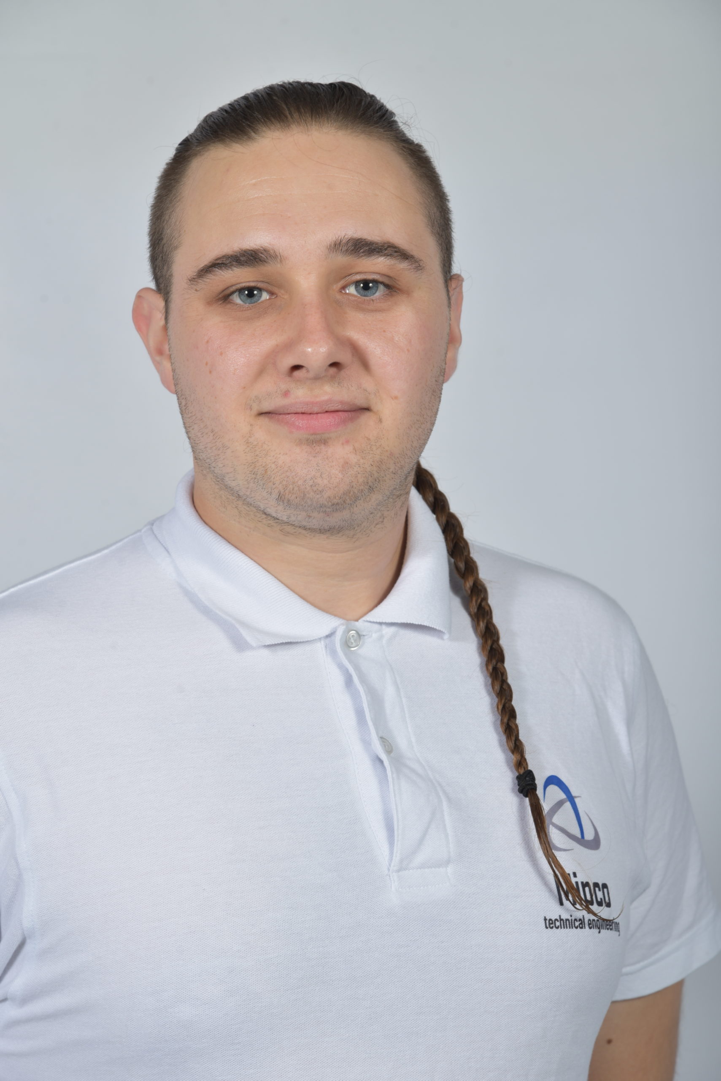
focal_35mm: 120
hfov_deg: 11.4
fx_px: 3601
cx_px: 360
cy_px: 540
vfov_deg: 17.1
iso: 160
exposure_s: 1/160
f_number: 9
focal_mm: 120
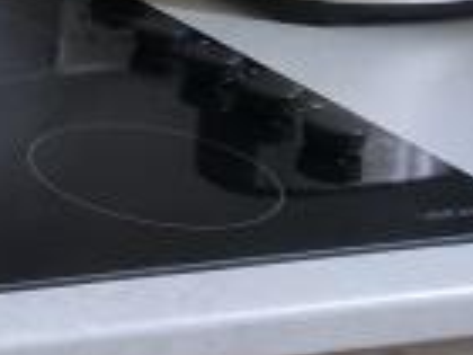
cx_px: -584
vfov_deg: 15.1
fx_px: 1298
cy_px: -51
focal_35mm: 95
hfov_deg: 14.9
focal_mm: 2.2
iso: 200
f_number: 2.2
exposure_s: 1/50
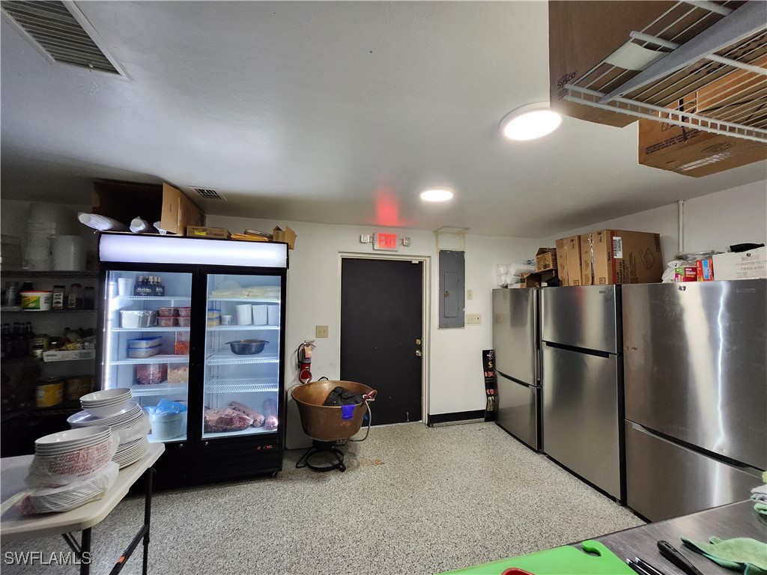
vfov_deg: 89.9
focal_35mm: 13
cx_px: 384
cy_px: 288
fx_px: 288
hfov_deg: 106.2
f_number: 2.2
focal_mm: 1.74
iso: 320
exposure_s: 1/40
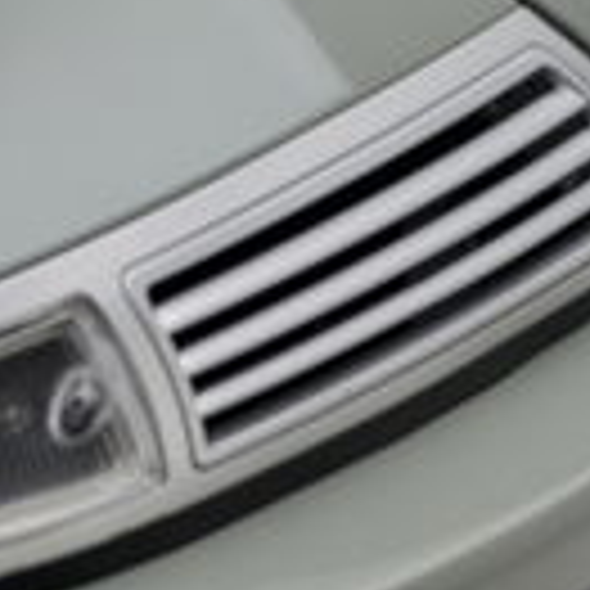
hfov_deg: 10.0
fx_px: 3355
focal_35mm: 174
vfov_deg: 9.5
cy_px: -504
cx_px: 567
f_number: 4
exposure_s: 1/15
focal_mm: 35
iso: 400
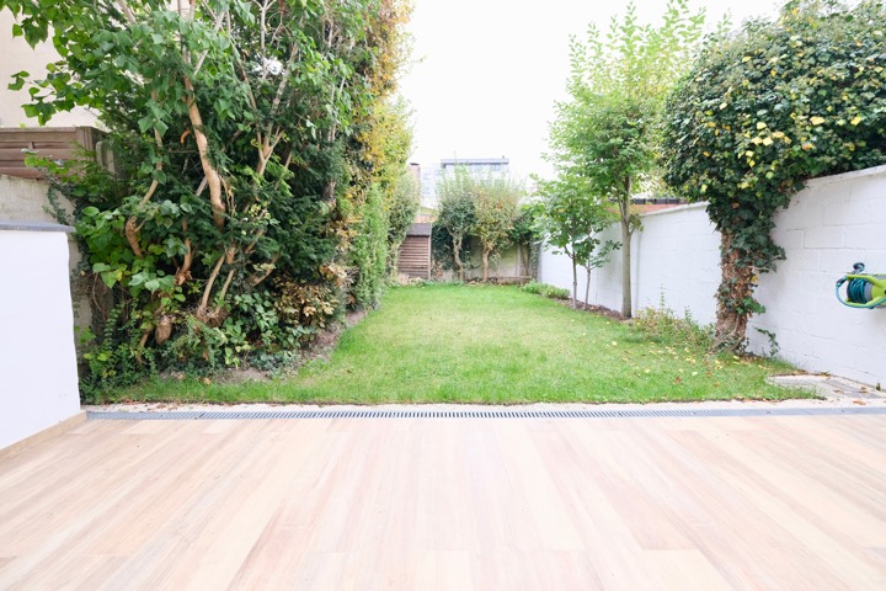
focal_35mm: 16
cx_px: 443
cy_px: 296
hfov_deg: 96.7
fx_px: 394
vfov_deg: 73.7
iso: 320
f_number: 4
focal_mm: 10.5
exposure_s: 1/50
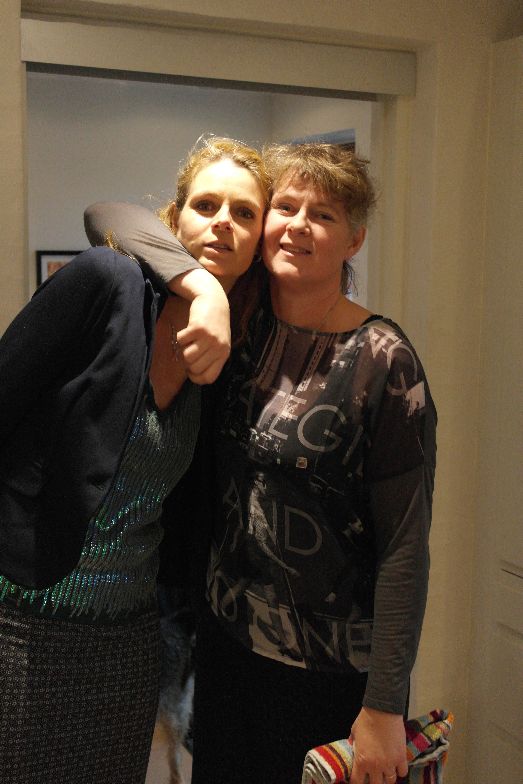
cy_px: 392
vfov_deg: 40.3
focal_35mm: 49
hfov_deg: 27.5
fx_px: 1068
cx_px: 262
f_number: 4.5
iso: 1600
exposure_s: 1/25
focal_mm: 32
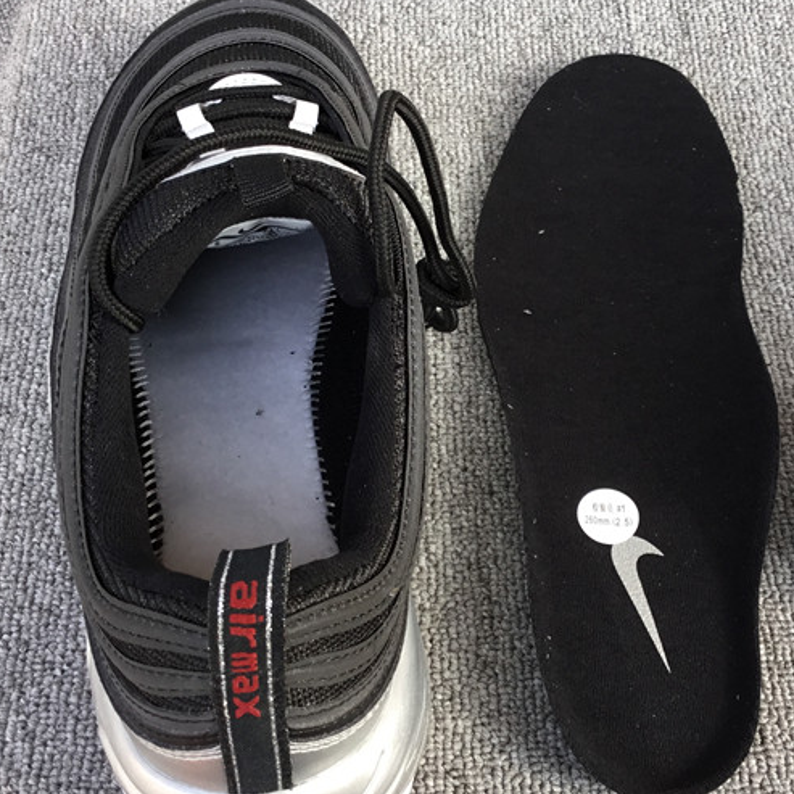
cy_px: 371
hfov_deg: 33.9
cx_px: 475
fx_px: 1298
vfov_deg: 34.0
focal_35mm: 50
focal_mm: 3.3
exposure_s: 1/116
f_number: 2.4
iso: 25
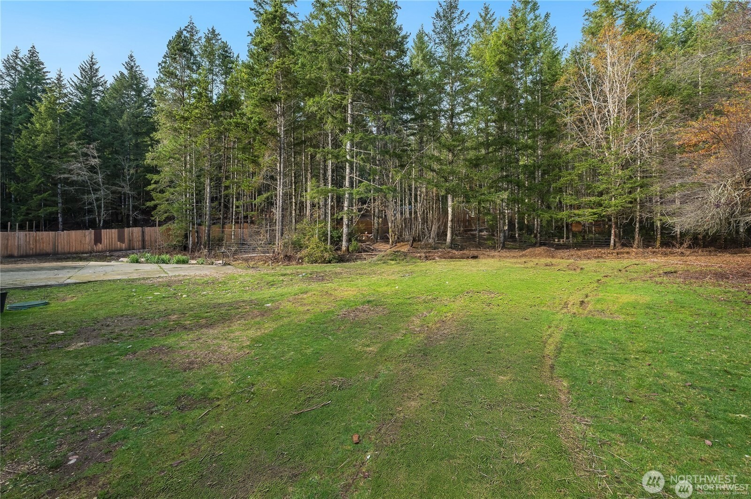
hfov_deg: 104.3
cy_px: 250
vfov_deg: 81.1
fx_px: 292
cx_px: 376
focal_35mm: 14
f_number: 10
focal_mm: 14
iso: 100
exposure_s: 1/40
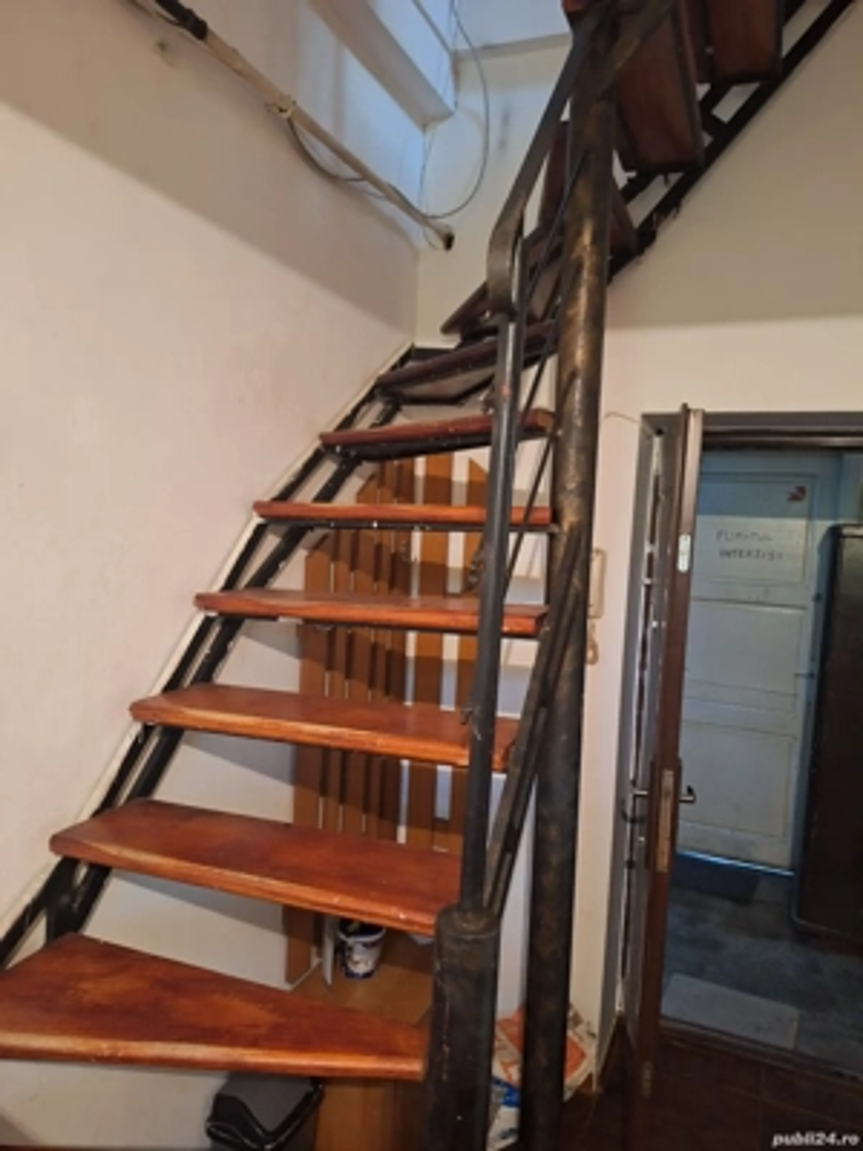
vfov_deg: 73.9
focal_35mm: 23
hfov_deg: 58.9
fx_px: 765
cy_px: 576
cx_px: 432
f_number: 1.8
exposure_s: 1/20
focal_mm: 5.54
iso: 500
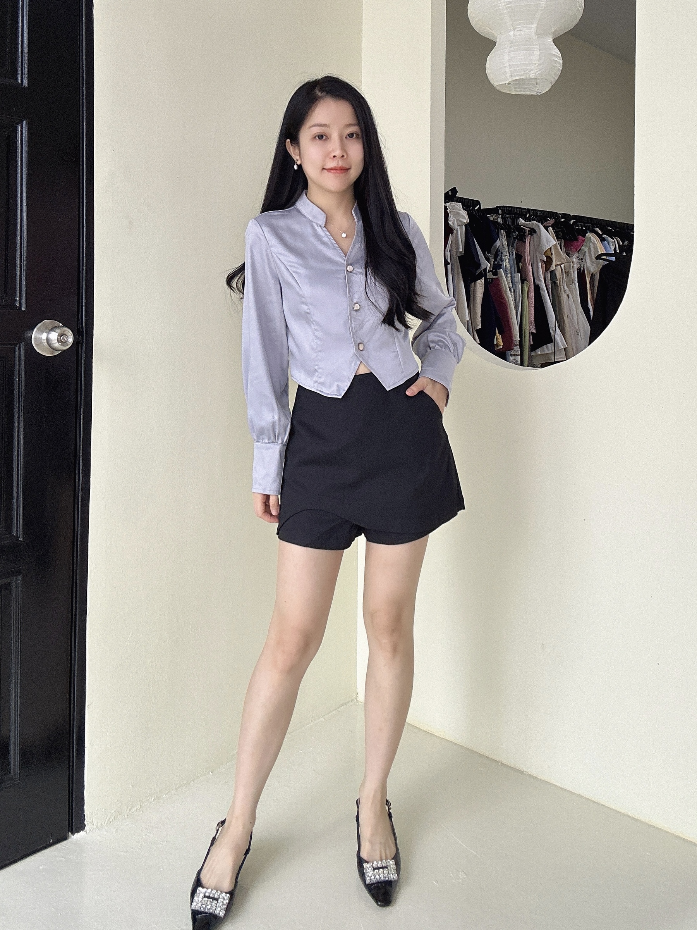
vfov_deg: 73.9
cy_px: 465
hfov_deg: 58.9
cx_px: 348
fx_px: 617
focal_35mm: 23
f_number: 1.9
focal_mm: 2.69
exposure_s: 1/72
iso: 80
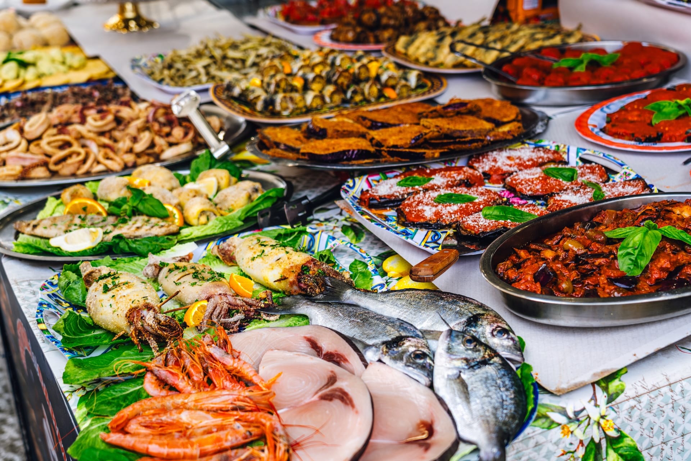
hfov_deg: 41.9
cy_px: 230
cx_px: 346
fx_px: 902
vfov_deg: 28.6
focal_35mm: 47
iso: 100
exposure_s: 1/200
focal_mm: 47
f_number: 4.5
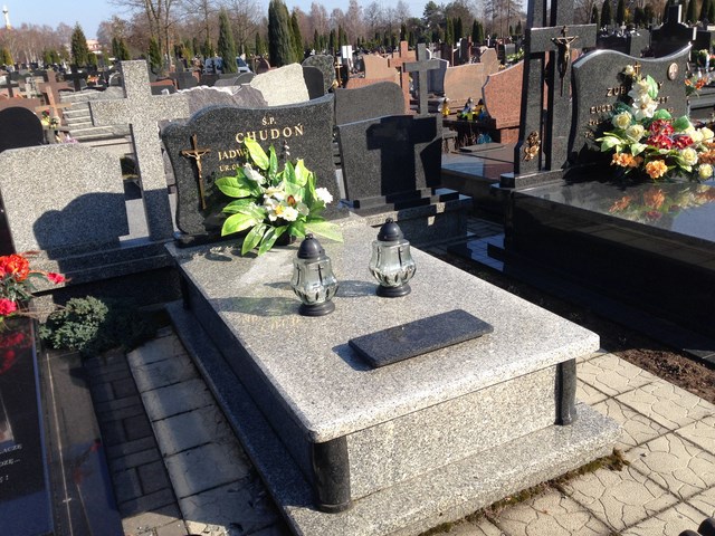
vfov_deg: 42.9
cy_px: 268
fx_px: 682
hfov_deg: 55.4
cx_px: 358
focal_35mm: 33
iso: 50
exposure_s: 1/919
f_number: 2.4
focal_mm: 4.12
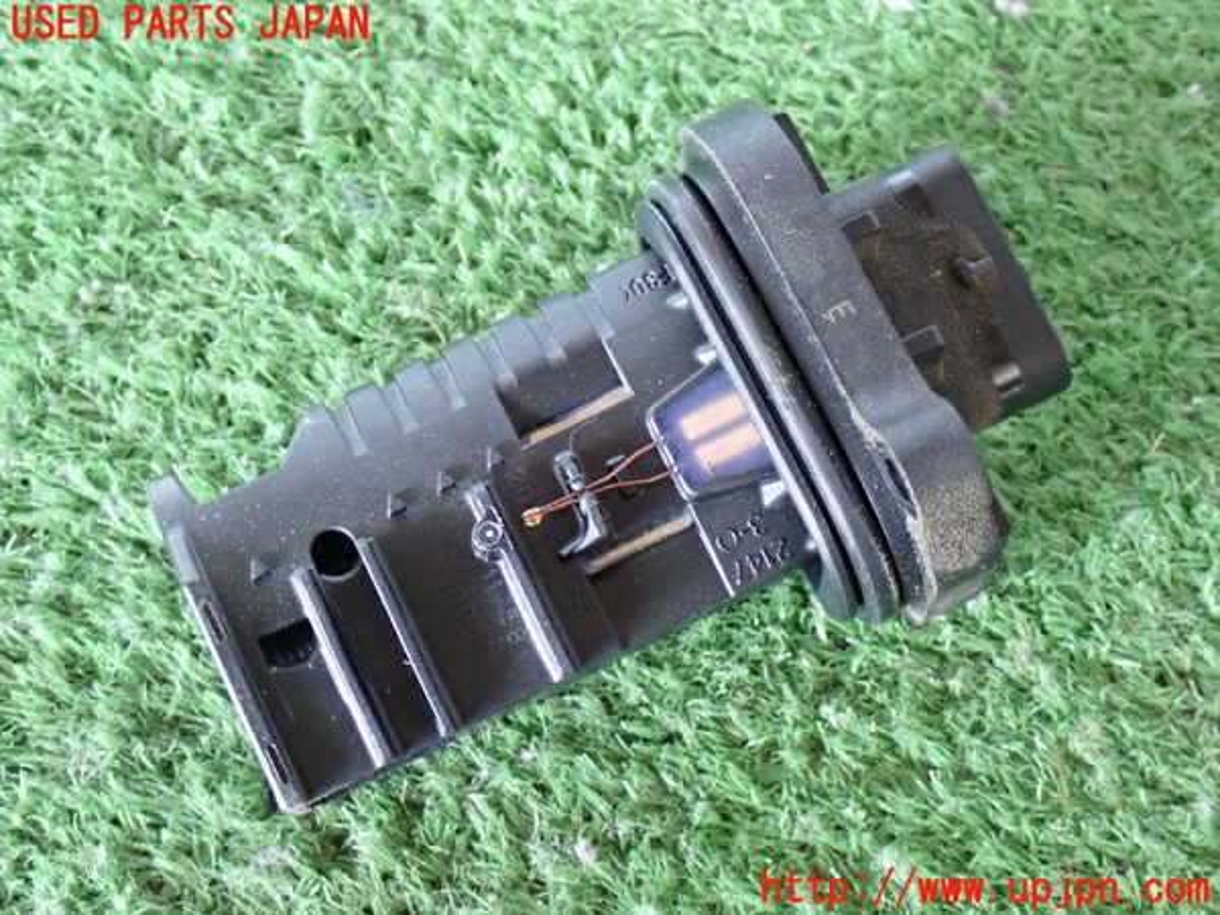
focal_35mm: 67
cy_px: 458
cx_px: 610
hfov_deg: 29.0
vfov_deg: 21.9
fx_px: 2361
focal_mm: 11.88
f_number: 3.8
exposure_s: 1/20
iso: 800
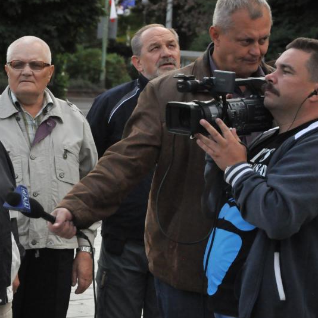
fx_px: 1777
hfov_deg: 10.2
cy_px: 167
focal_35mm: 171
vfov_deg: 10.2
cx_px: 64
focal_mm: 70
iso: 2000
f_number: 5.3
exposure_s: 1/2500
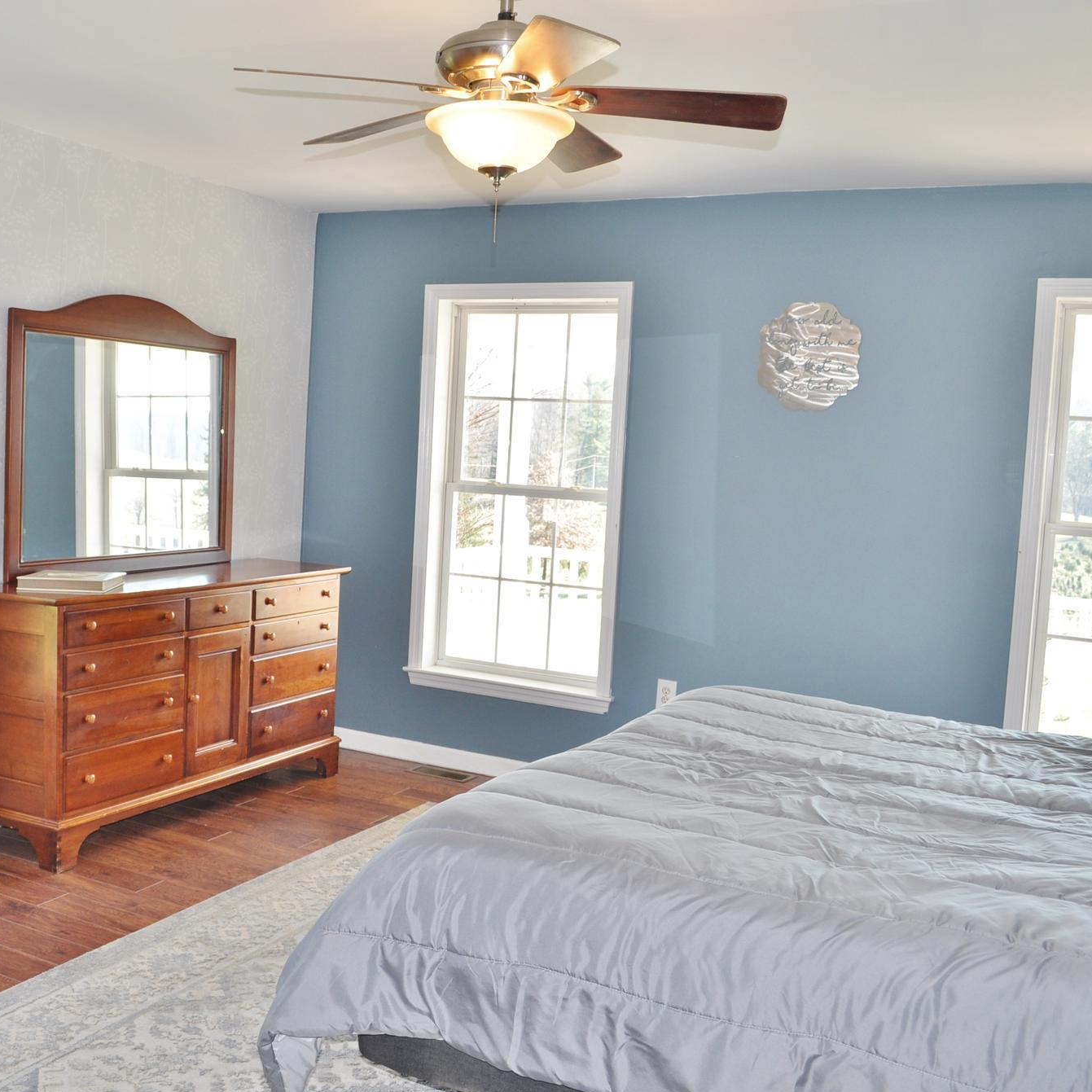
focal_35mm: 35
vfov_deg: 47.2
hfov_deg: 46.8
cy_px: 541
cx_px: 407
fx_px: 1249
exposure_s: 1/60
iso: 250
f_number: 5.6
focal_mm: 18
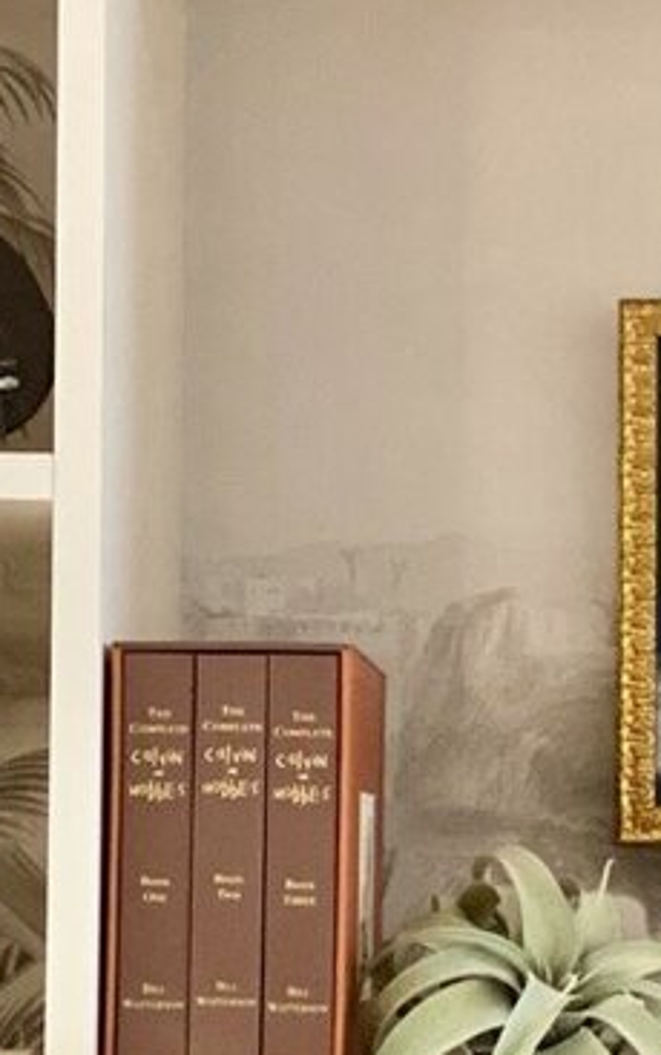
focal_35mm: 180
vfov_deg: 11.6
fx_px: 5178
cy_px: 638
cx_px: 957
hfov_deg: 7.2
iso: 400
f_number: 2
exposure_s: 1/24
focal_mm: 6
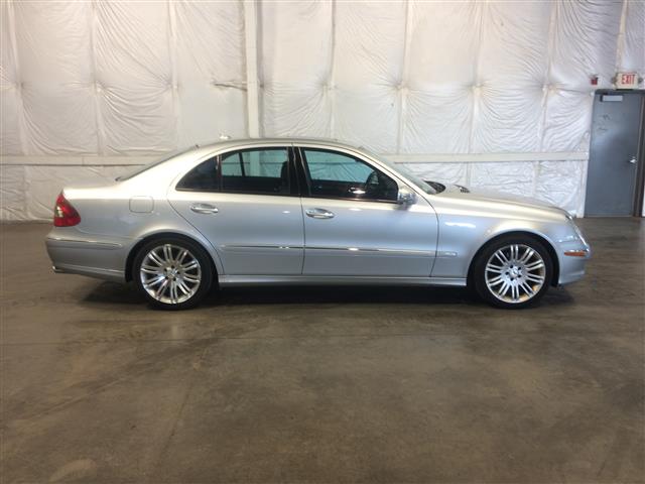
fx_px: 540
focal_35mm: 29
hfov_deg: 61.7
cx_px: 322
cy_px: 242
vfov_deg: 48.2
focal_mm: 4.15
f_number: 2.2
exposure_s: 1/30
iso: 40
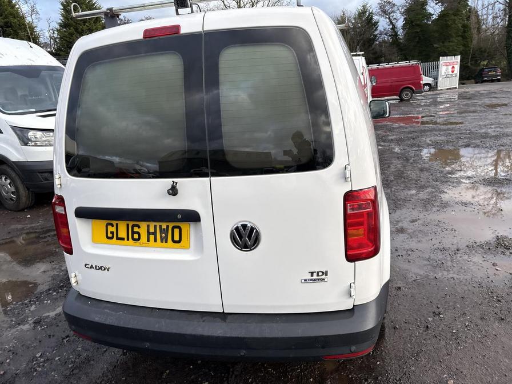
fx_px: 385
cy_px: 192
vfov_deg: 53.1
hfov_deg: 67.3
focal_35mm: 26
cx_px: 256
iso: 50
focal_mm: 5.96
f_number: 1.6
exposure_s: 1/561
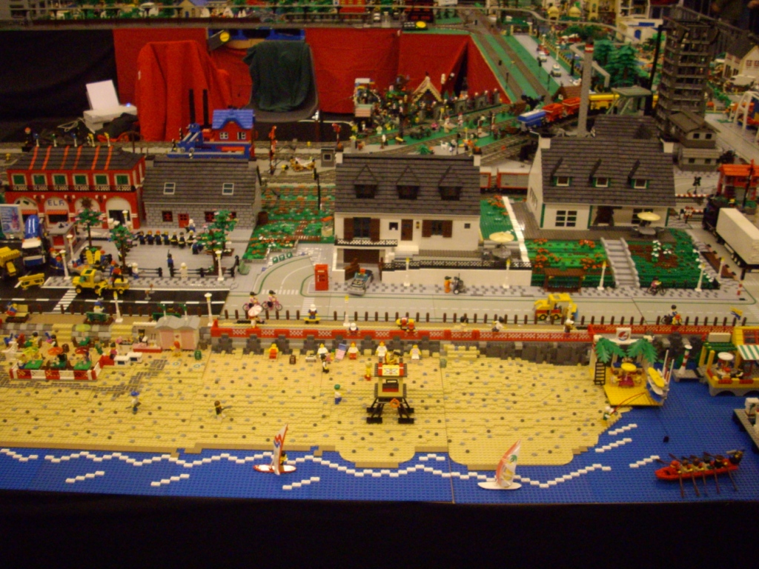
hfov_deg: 50.1
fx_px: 811
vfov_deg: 38.7
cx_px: 380
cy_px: 284
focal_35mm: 37
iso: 400
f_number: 2.8
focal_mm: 6.2
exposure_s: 1/20
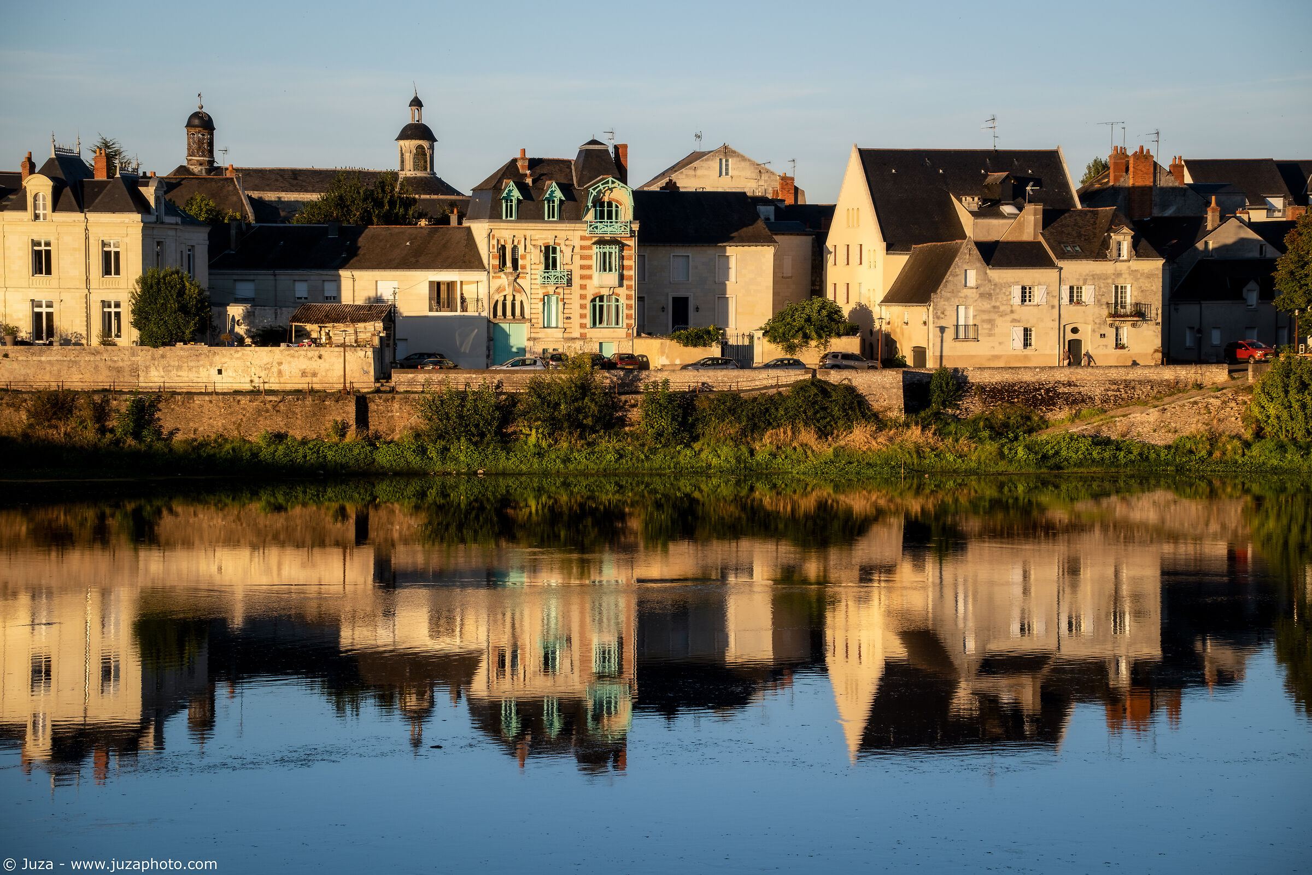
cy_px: 438
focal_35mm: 105
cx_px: 656
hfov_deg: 19.5
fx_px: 3826
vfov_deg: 13.0
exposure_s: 1/150
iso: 125
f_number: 8
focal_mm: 70
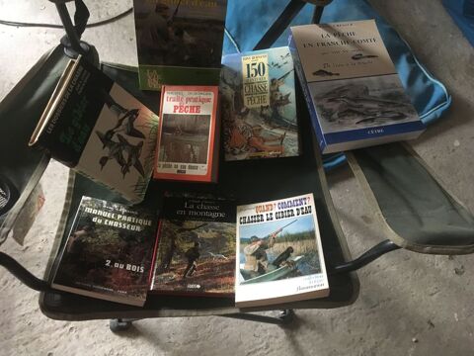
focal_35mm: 29
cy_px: 178
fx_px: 397
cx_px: 237
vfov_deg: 48.2
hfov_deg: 61.7
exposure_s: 1/17
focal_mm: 4.15
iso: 250
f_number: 2.2
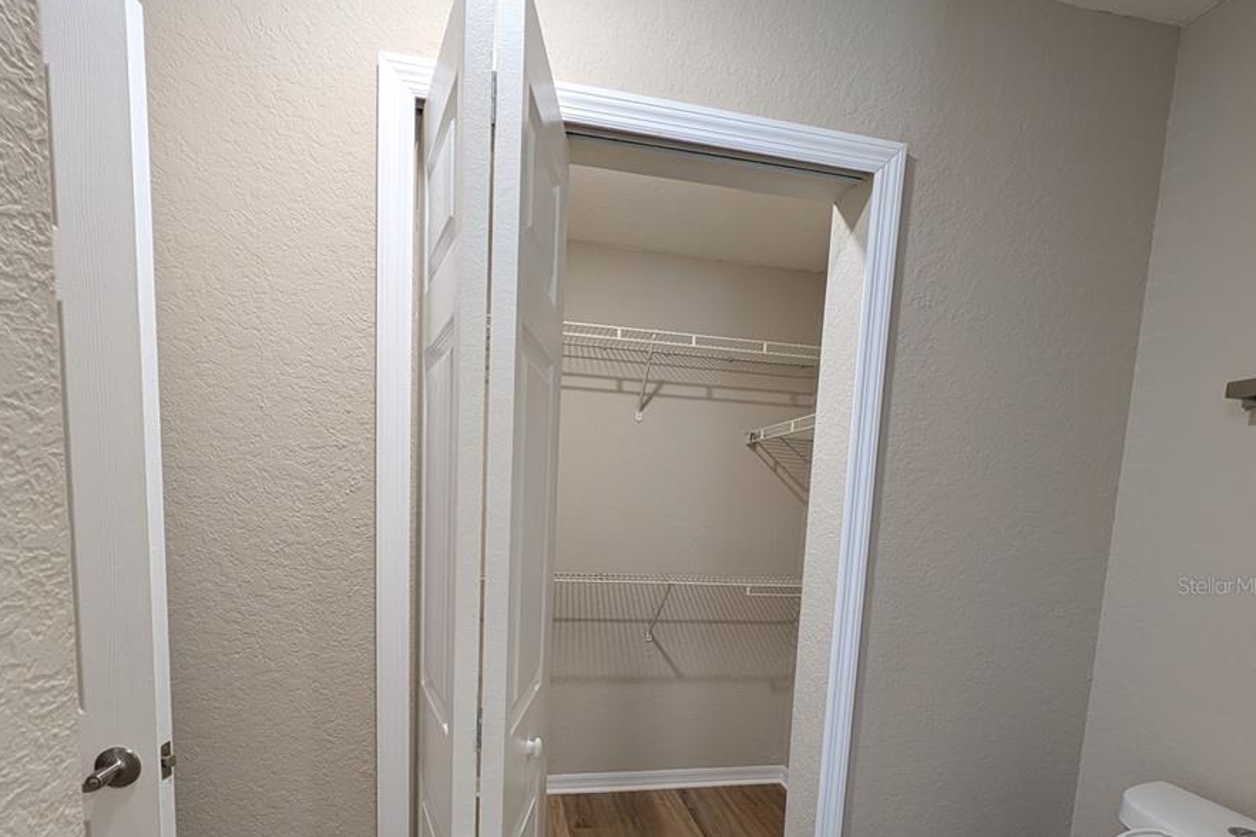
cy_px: 585
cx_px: 636
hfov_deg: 93.3
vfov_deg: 67.6
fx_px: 593
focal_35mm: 17
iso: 103
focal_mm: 2.02
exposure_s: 1/60
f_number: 1.7
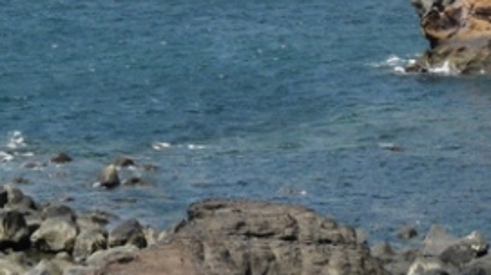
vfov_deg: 6.9
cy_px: -102
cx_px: 239
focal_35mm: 173
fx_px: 2251
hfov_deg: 12.4
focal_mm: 10.2
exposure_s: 1/320
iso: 100
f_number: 5.6
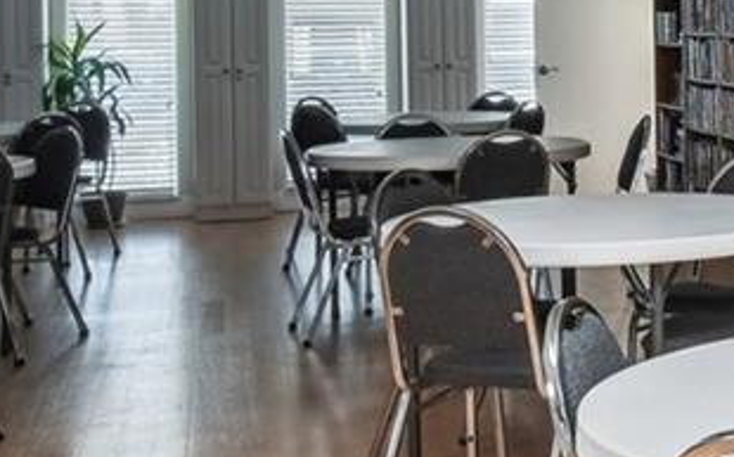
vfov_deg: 16.1
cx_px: 921
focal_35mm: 79
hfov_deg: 23.5
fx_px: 1579
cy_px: 0
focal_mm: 10
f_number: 7.1
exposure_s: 1/6
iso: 100
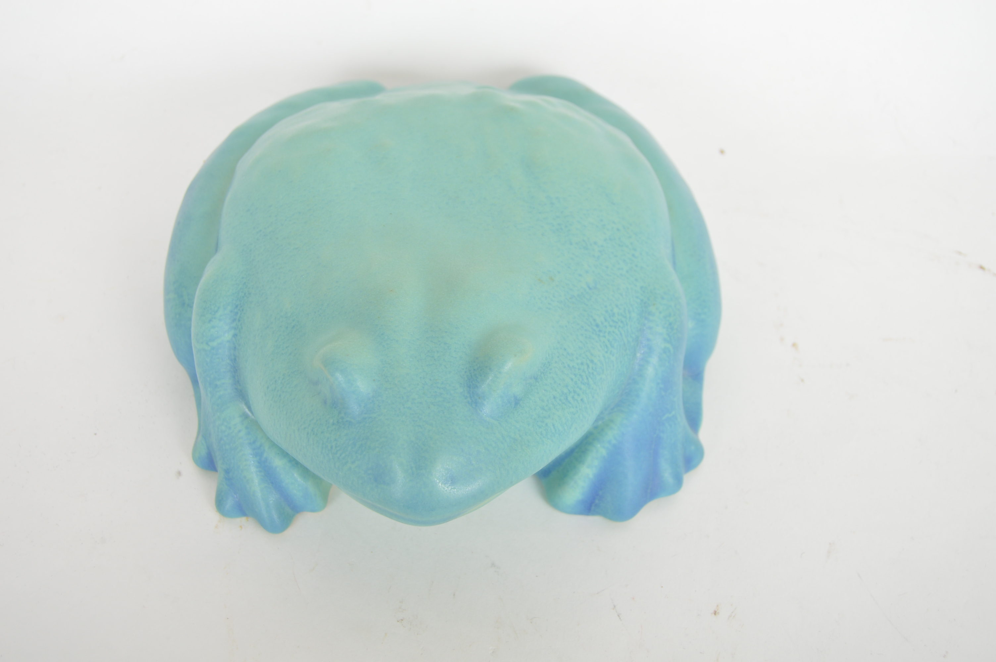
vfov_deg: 25.7
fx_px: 1451
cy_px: 331
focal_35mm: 52
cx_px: 498
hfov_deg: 37.9
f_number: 5
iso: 200
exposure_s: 1/160
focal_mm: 35
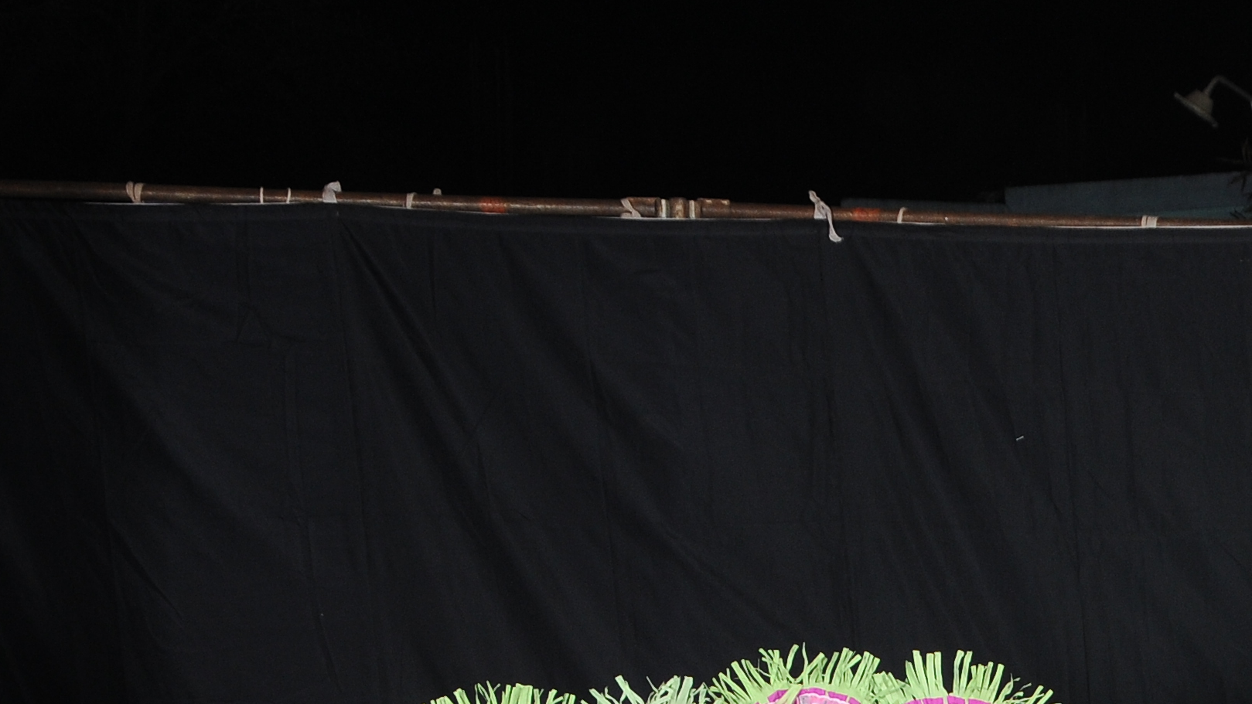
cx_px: 1598
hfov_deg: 15.4
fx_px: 4416
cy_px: 1047
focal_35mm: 133
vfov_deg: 8.9
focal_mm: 32
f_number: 5.6
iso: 320
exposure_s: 1/125
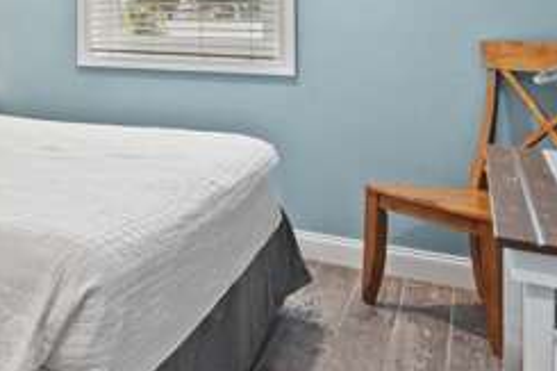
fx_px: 727
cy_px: 14
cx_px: -241
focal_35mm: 47
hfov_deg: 29.3
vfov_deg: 27.2
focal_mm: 10
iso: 400
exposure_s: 1/2.5
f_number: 9
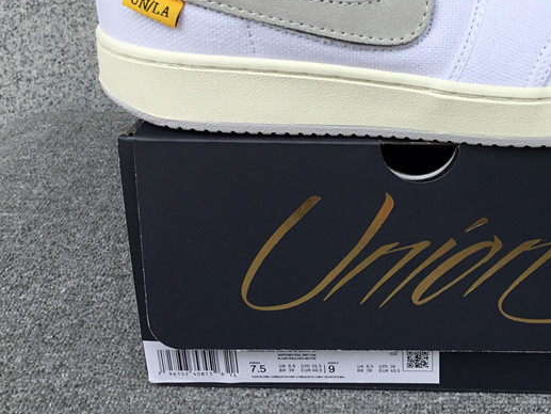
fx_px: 860
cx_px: 428
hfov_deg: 34.6
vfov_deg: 26.7
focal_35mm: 54
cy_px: 99
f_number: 2.4
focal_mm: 3.3
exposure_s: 1/497
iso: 25
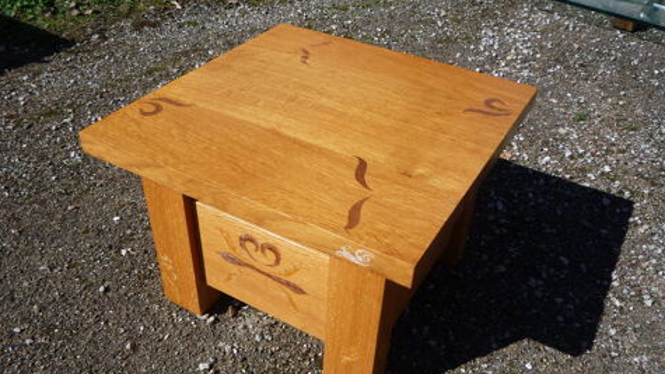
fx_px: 582
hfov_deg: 59.5
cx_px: 330
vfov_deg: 35.5
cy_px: 228
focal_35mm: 33
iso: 100
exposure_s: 1/400
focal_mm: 5.2
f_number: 5.6
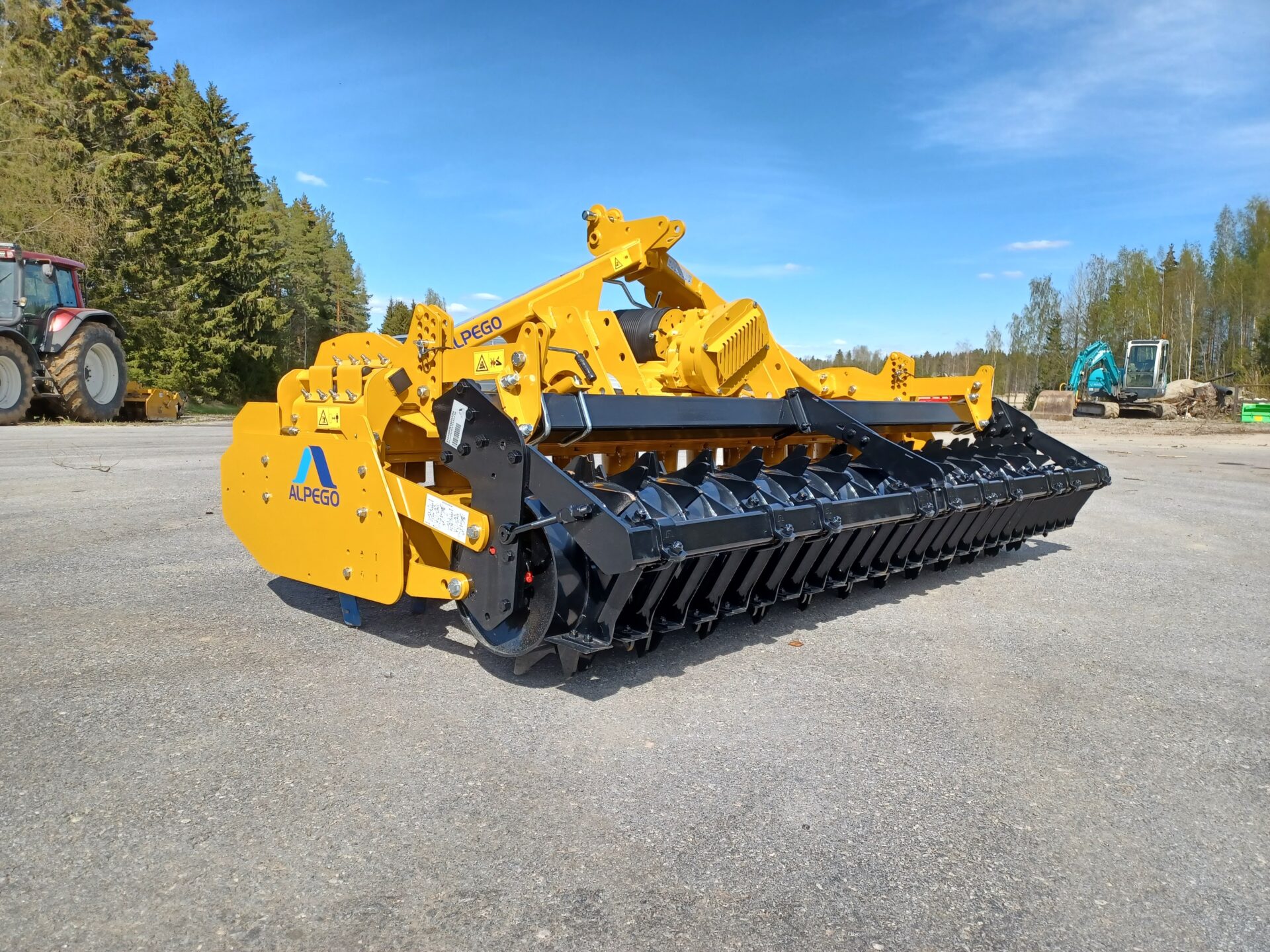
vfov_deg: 54.9
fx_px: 917
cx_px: 635
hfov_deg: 69.4
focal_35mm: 25
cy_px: 476
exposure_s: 1/394
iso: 32
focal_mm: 4.6
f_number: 1.8
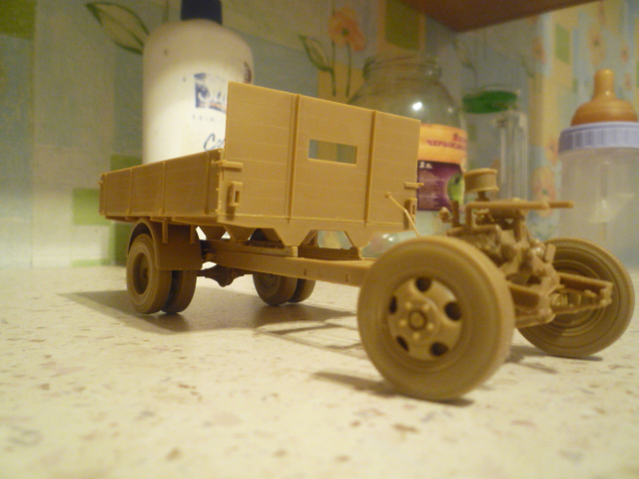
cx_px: 320
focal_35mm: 30
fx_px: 554
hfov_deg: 60.0
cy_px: 240
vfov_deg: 46.8
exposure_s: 1/10
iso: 400
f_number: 3.3
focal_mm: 5.2
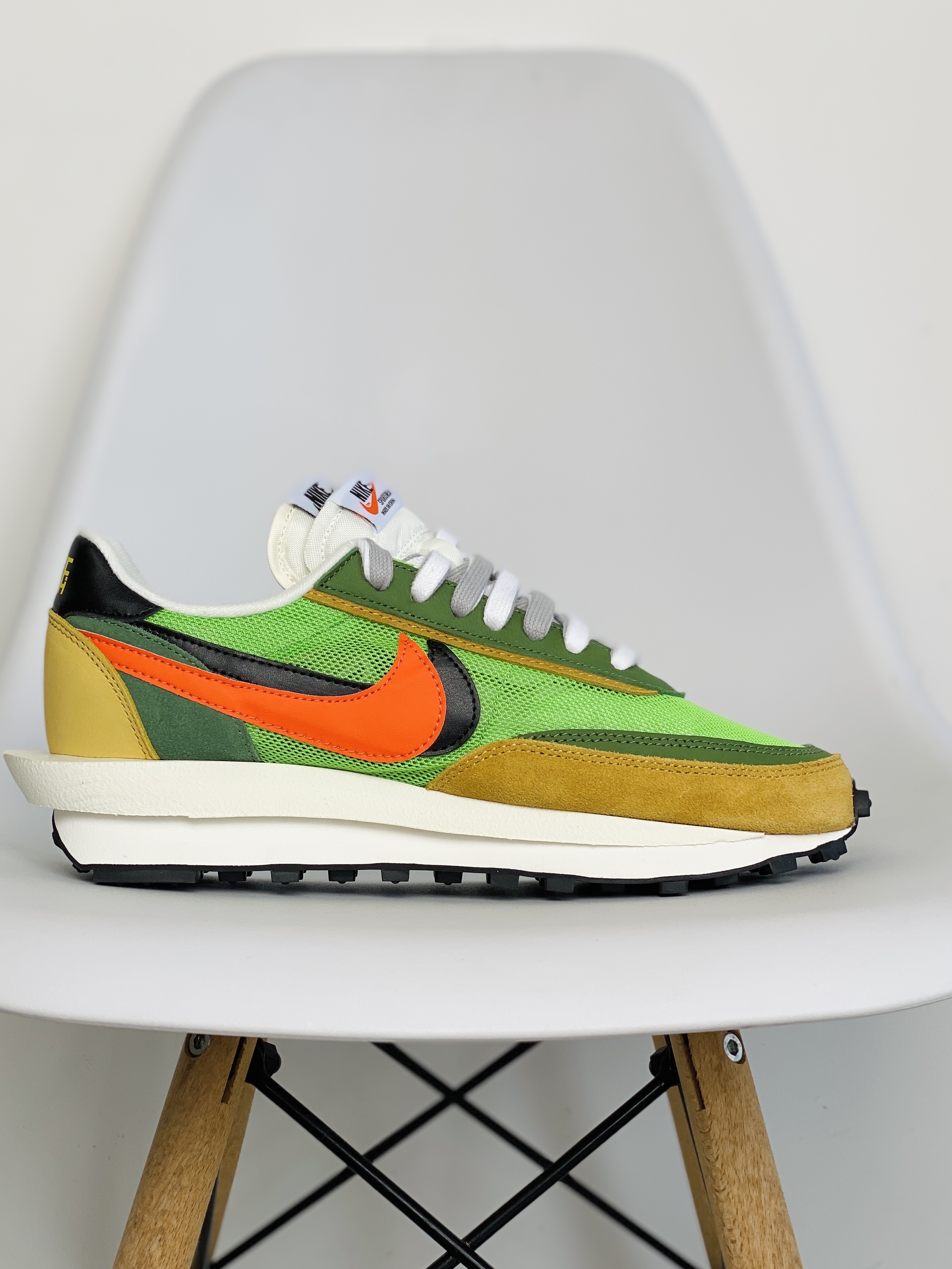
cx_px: 454
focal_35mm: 58
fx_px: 2127
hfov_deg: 25.2
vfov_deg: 33.2
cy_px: 575
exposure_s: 1/135
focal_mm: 6
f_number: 2
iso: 20
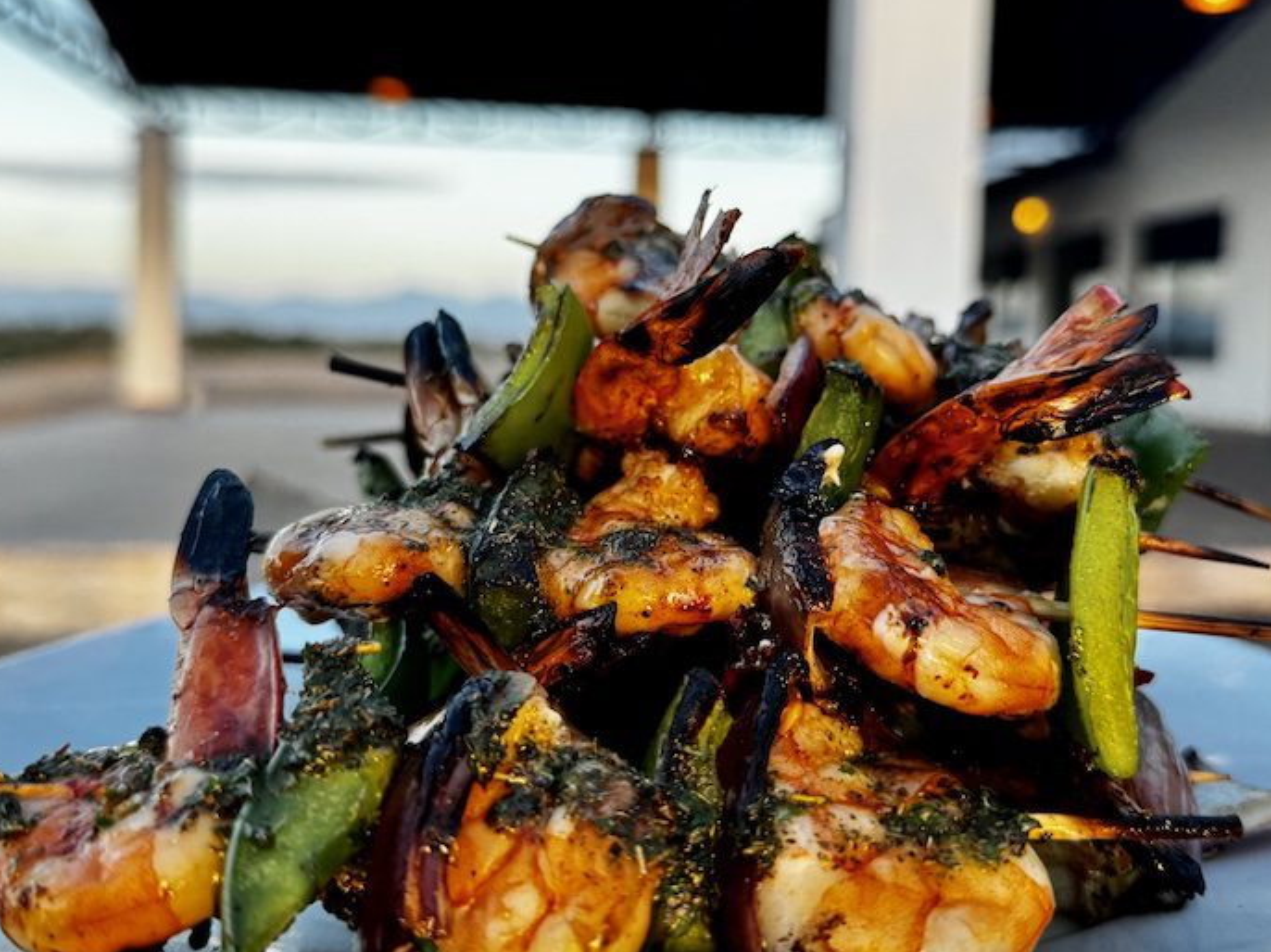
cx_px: 669
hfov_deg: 63.4
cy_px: 485
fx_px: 1028
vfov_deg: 49.7
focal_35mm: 28
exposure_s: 1/227
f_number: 1.78
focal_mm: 6.86
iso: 64
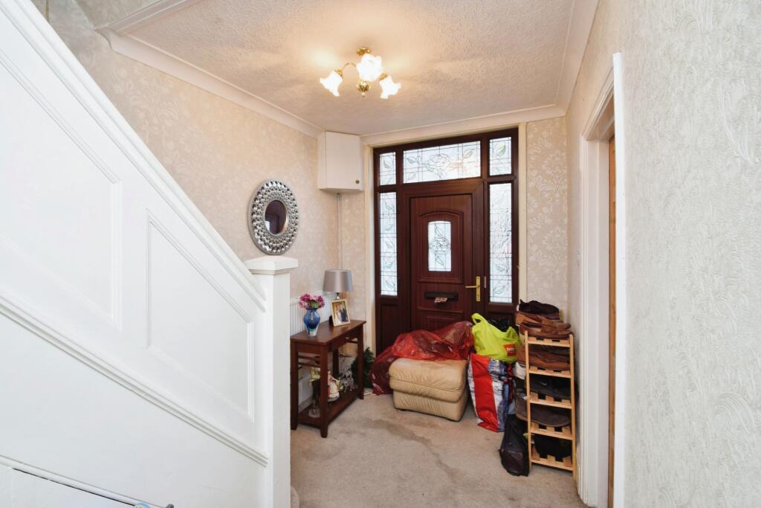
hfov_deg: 100.4
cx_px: 380
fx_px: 317
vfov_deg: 77.3
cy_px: 254
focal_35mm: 15
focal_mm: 10
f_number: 8
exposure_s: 1/6
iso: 200
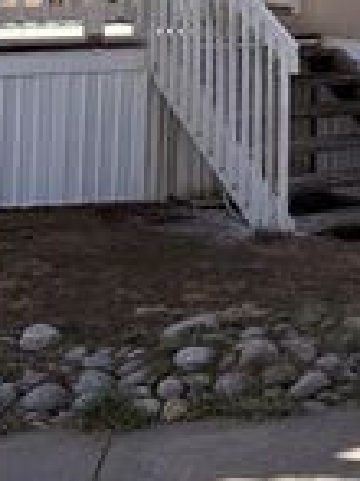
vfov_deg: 17.4
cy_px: -51
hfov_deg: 12.3
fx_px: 1514
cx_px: 668
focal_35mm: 109
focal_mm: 6.76
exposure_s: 1/2611
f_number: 1.78
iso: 80
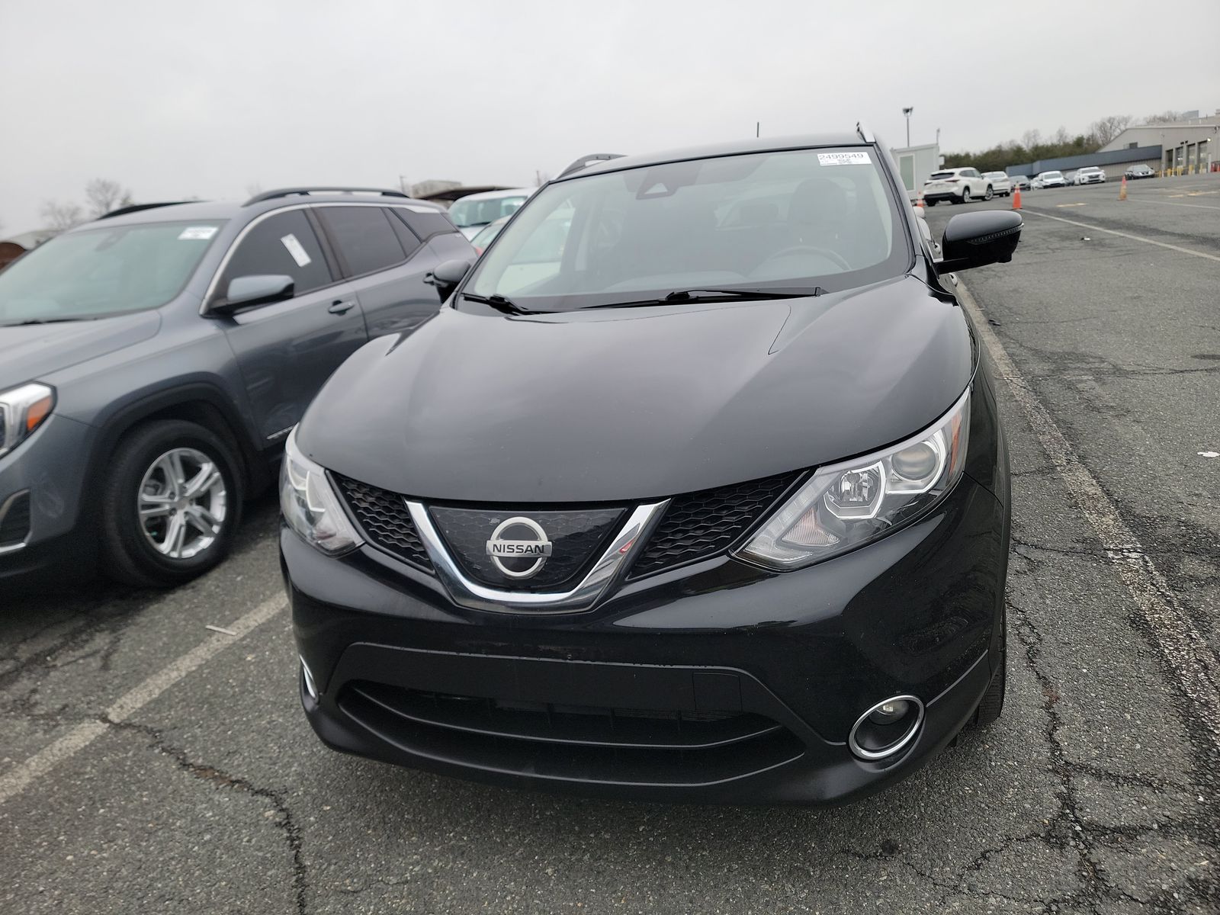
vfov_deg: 56.8
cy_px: 458
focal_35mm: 24
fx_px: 846
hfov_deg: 71.6
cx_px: 610
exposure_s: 1/124
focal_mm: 6.7
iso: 50
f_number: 1.8
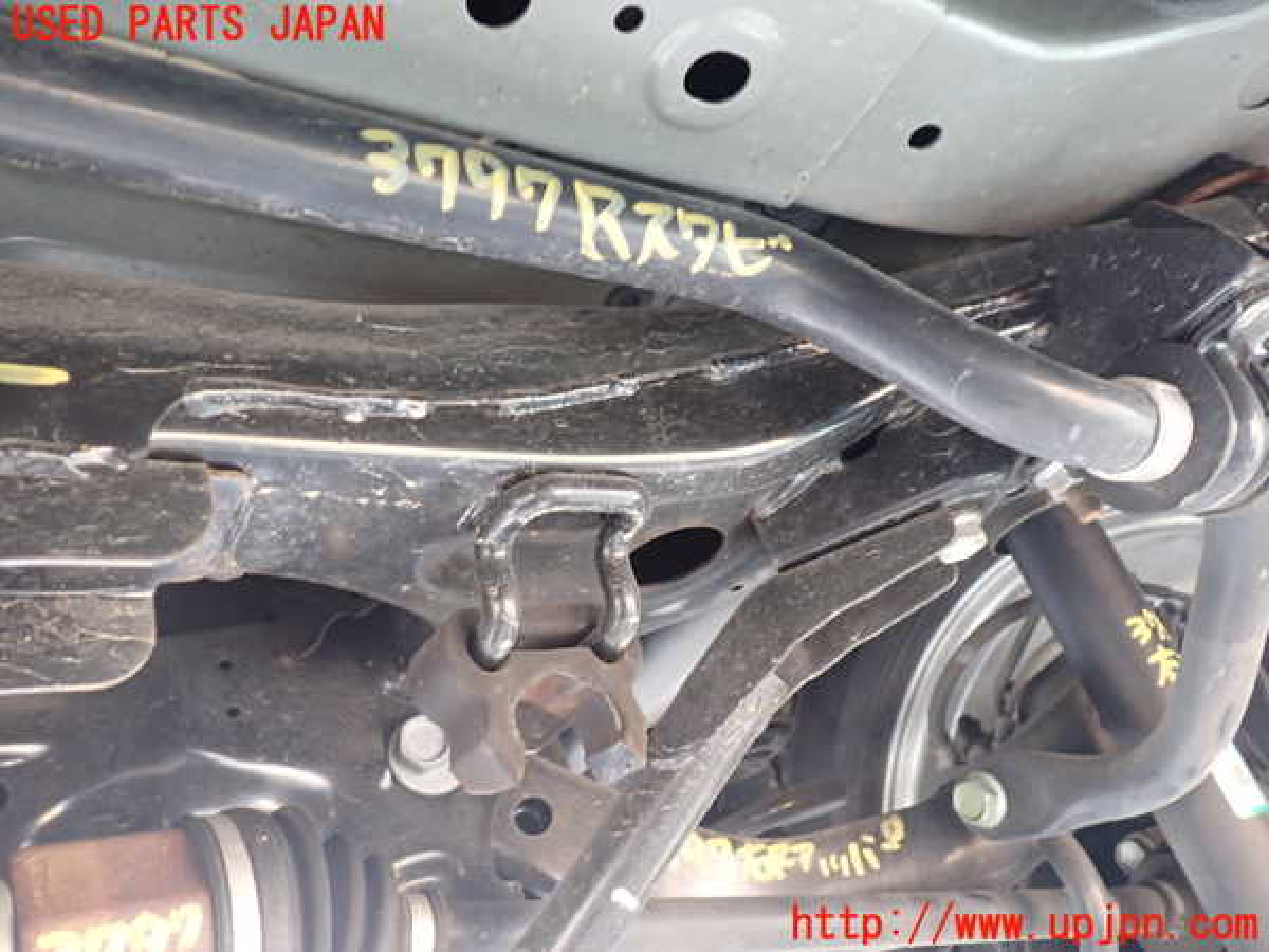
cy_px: 476
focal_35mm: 30
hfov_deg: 60.0
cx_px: 634
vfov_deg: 46.8
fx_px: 1100
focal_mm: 5.4
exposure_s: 1/30
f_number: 2.3
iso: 400
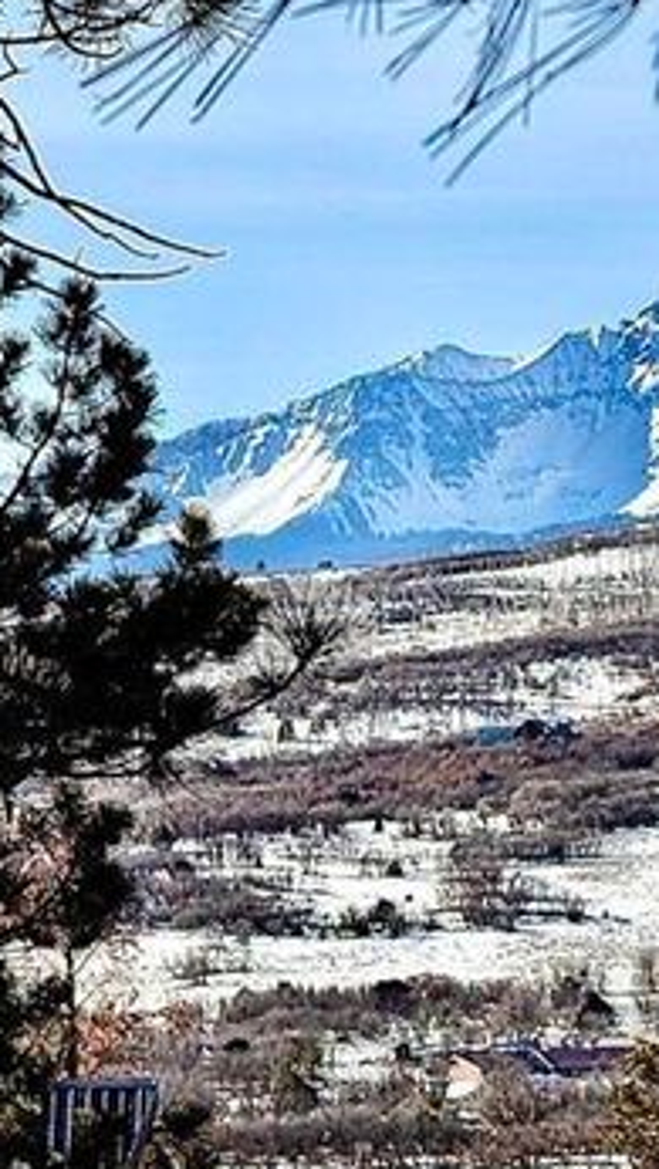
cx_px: 622
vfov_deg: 8.5
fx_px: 7817
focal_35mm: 252
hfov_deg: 4.8
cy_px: 397
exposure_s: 1/1818
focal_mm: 15.66
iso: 50
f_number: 2.8
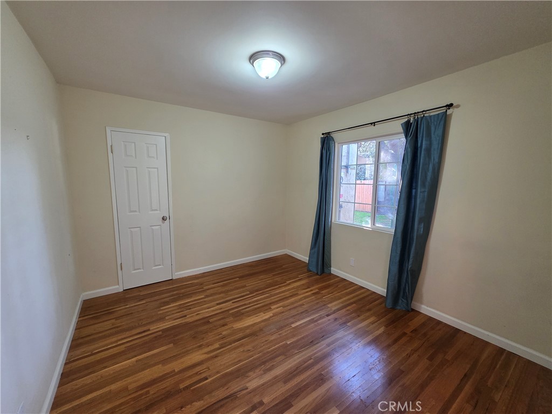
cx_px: 276
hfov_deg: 106.2
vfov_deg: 89.9
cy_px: 207
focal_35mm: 13
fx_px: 207
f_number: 1.9
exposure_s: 1/60
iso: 400
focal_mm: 2.2
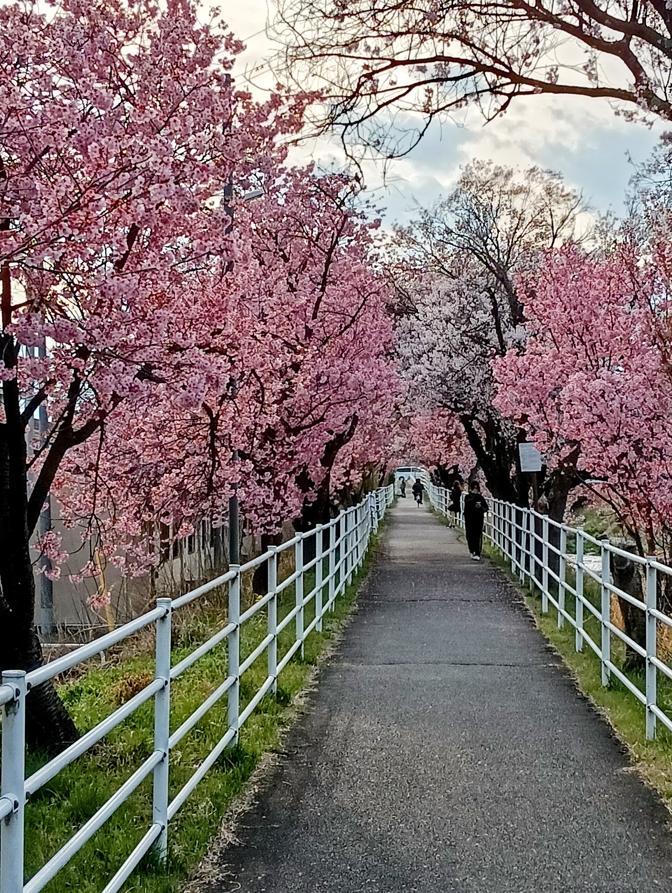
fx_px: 1859
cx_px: 418
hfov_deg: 20.5
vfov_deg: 27.0
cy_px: 381
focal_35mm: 72
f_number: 1.8
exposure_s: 1/571
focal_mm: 3.98
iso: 64
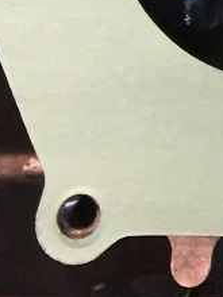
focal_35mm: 176
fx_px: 1512
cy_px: -373
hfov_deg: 7.8
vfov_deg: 10.1
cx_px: 561
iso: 125
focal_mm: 4.15
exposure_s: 1/8
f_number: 2.2
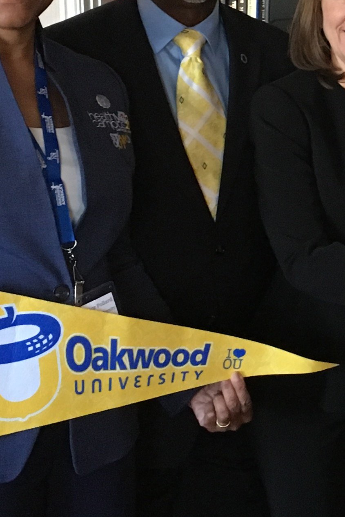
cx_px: 516
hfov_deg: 13.4
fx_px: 1380
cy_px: 197
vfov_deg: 21.2
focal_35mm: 96
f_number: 2.2
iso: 200
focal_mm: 4.15
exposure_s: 1/15
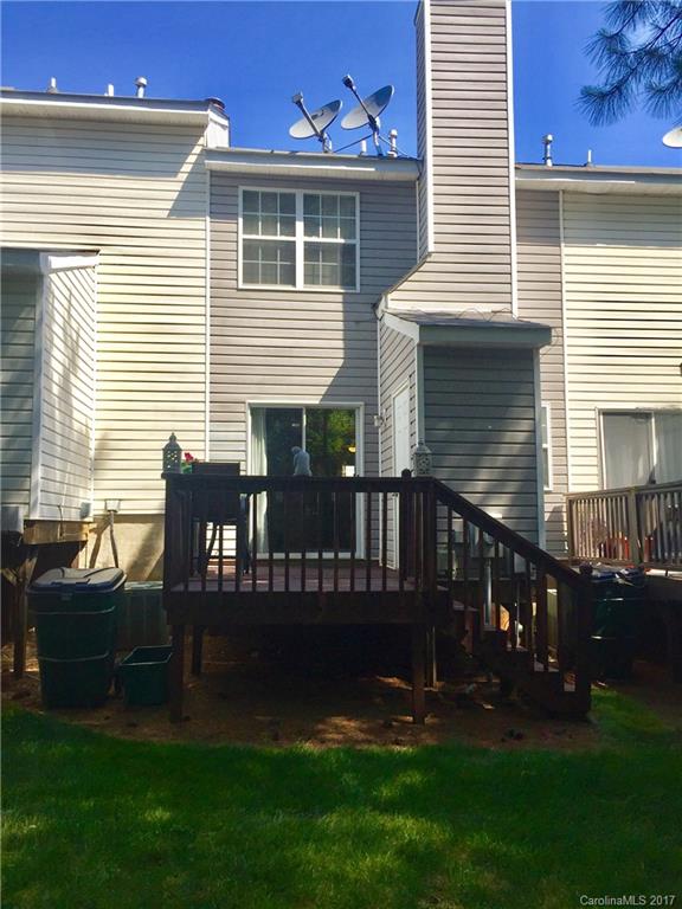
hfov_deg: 48.2
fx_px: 762
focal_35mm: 29
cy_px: 454
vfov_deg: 61.7
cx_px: 341
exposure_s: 1/1130
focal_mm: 4.15
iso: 32
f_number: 2.2
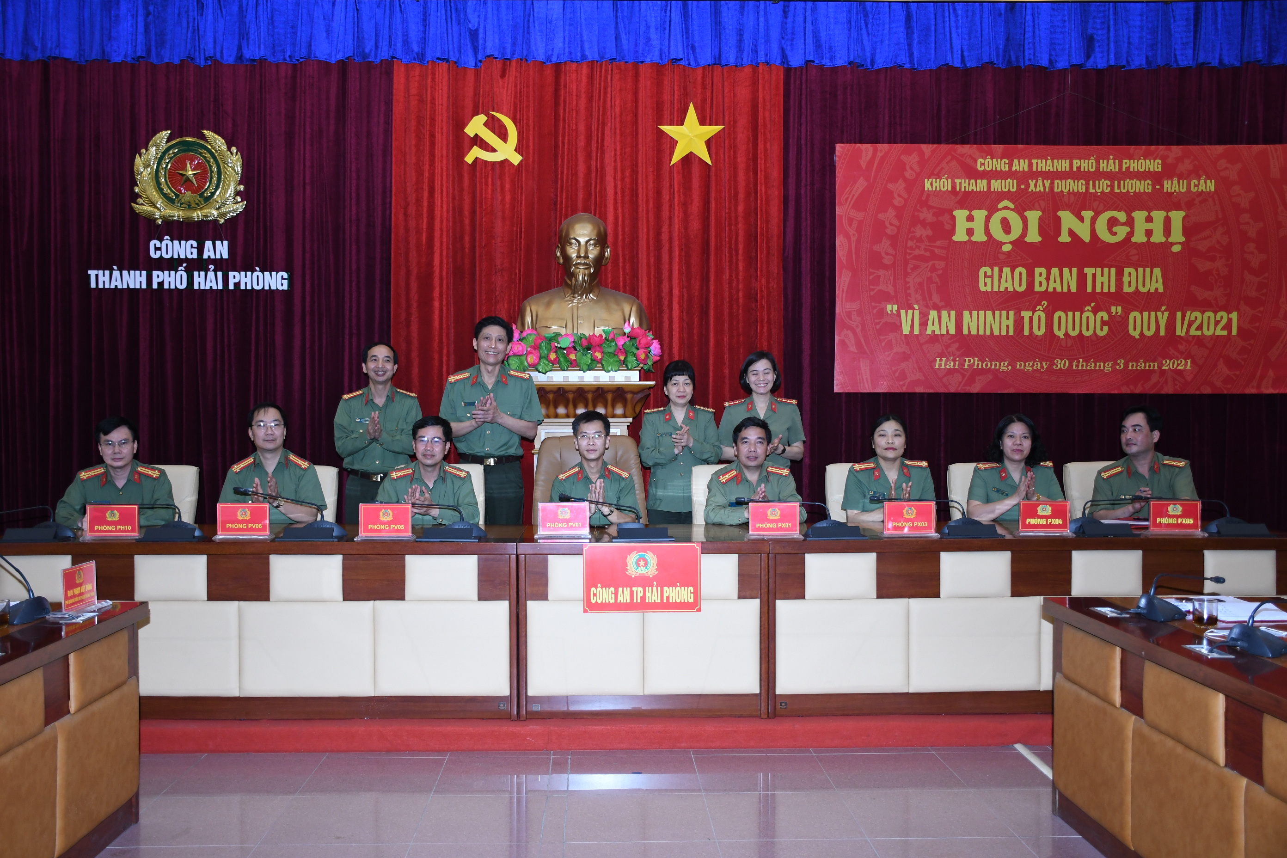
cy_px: 429
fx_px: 1233
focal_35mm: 34
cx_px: 644
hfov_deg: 55.1
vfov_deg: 38.4
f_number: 3.8
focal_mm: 23
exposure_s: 1/200
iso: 800
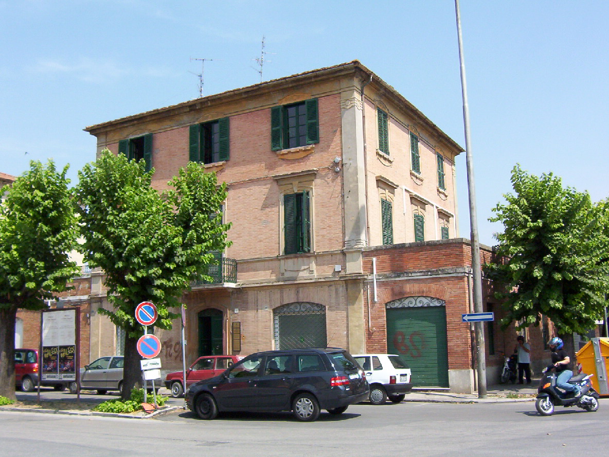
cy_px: 228
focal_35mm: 36
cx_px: 304
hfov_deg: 51.4
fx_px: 633
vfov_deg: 39.7
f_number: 5.24
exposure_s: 1/594
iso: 100
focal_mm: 5.54
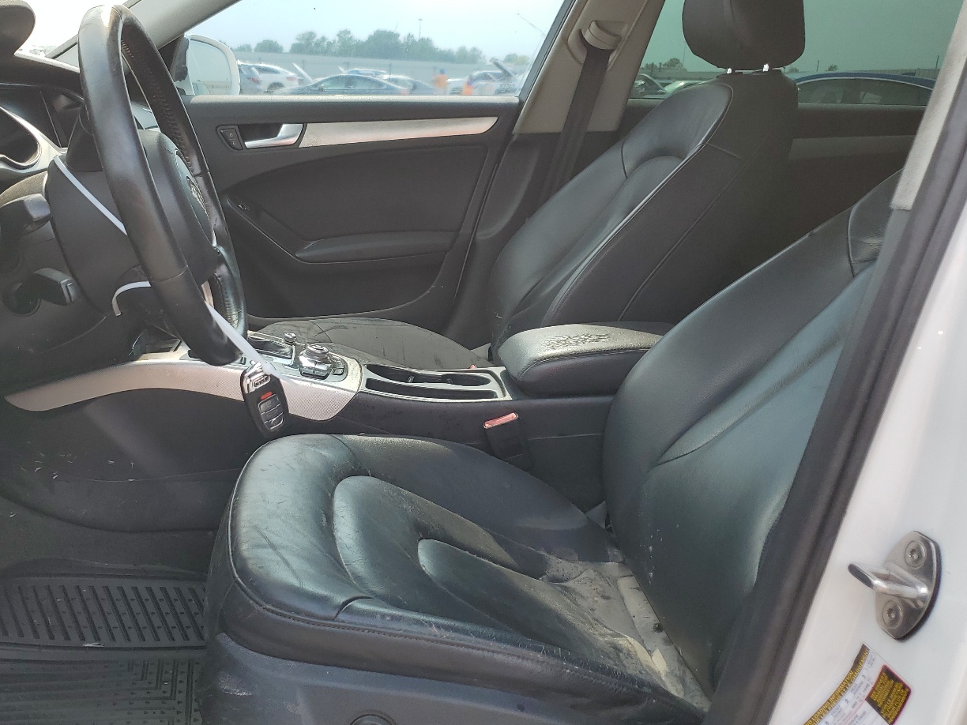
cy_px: 351
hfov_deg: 53.1
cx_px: 339
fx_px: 950
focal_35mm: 34
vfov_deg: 41.8
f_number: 1.5
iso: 50
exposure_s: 1/769
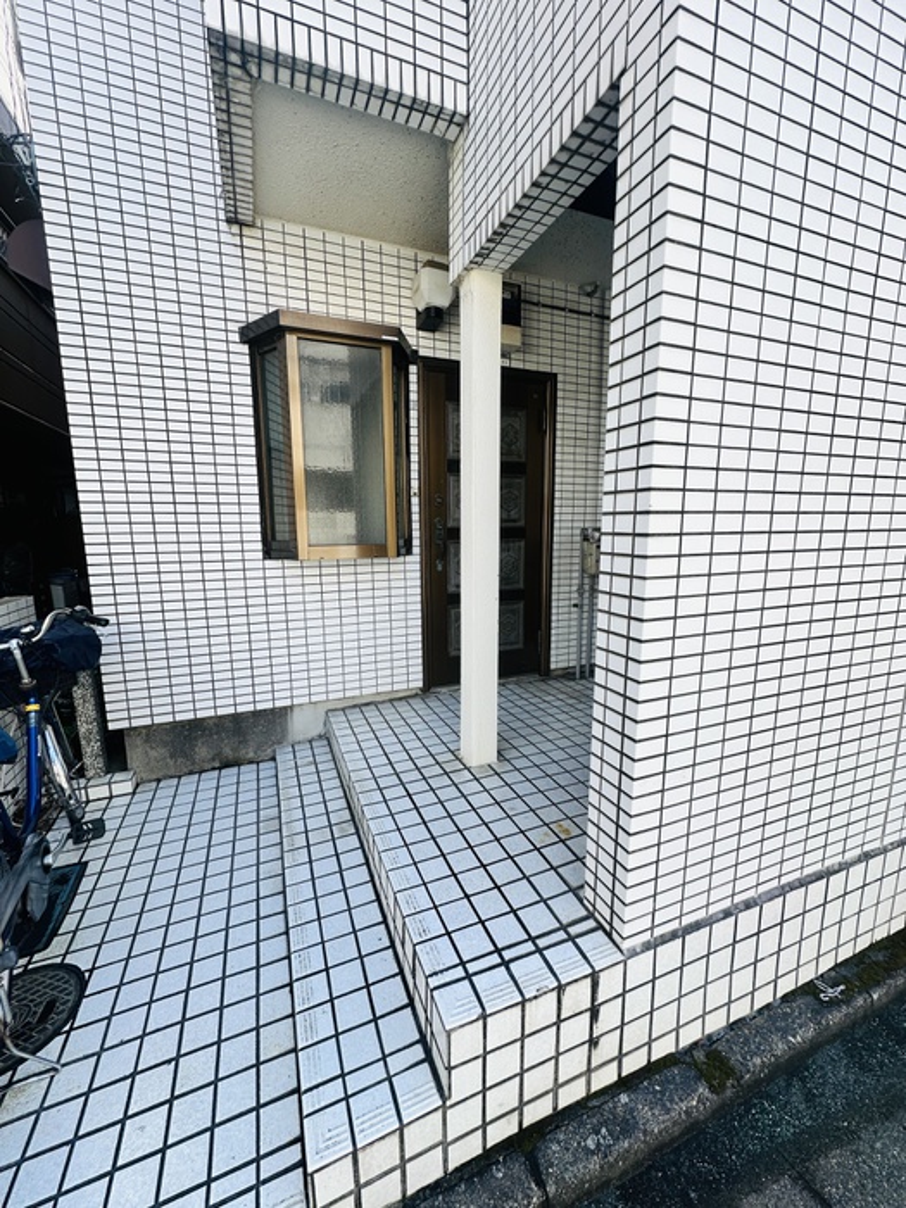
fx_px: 489
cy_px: 604
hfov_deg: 85.7
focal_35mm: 14
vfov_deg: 102.1
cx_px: 453
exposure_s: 1/361
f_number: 2.2
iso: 40
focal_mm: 2.22
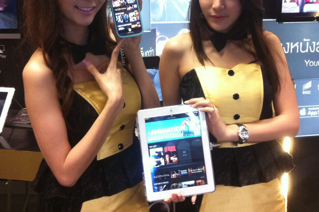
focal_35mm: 52
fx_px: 461
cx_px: 158
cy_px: 53
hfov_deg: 38.2
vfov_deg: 25.7
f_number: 2.8
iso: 250
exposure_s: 1/17
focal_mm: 3.85
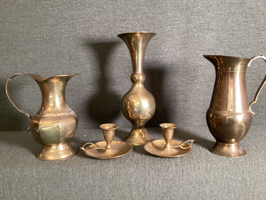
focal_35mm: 31
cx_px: 133
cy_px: 100
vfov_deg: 45.4
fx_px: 238
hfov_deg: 58.3
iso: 320
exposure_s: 1/60
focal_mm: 3.3
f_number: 2.4
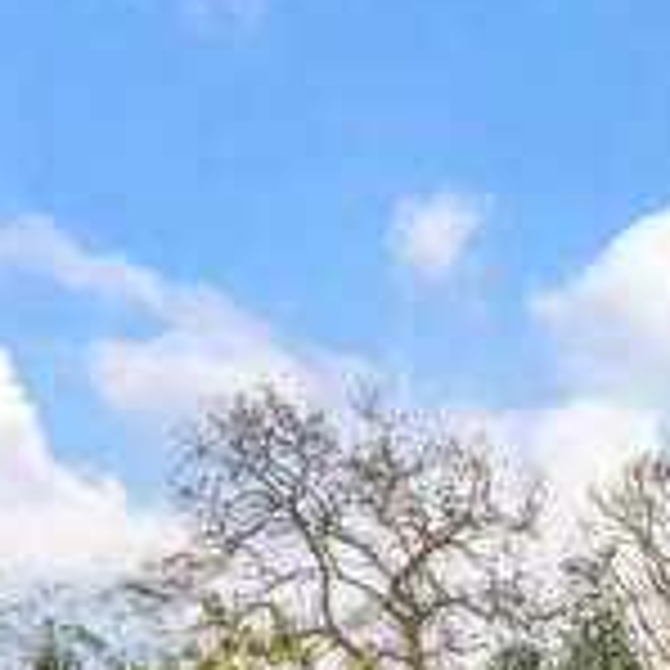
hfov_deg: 22.8
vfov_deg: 22.3
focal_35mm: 66
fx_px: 1445
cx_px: 908
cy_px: 956
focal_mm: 16.5
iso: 250
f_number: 9
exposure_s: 1/160
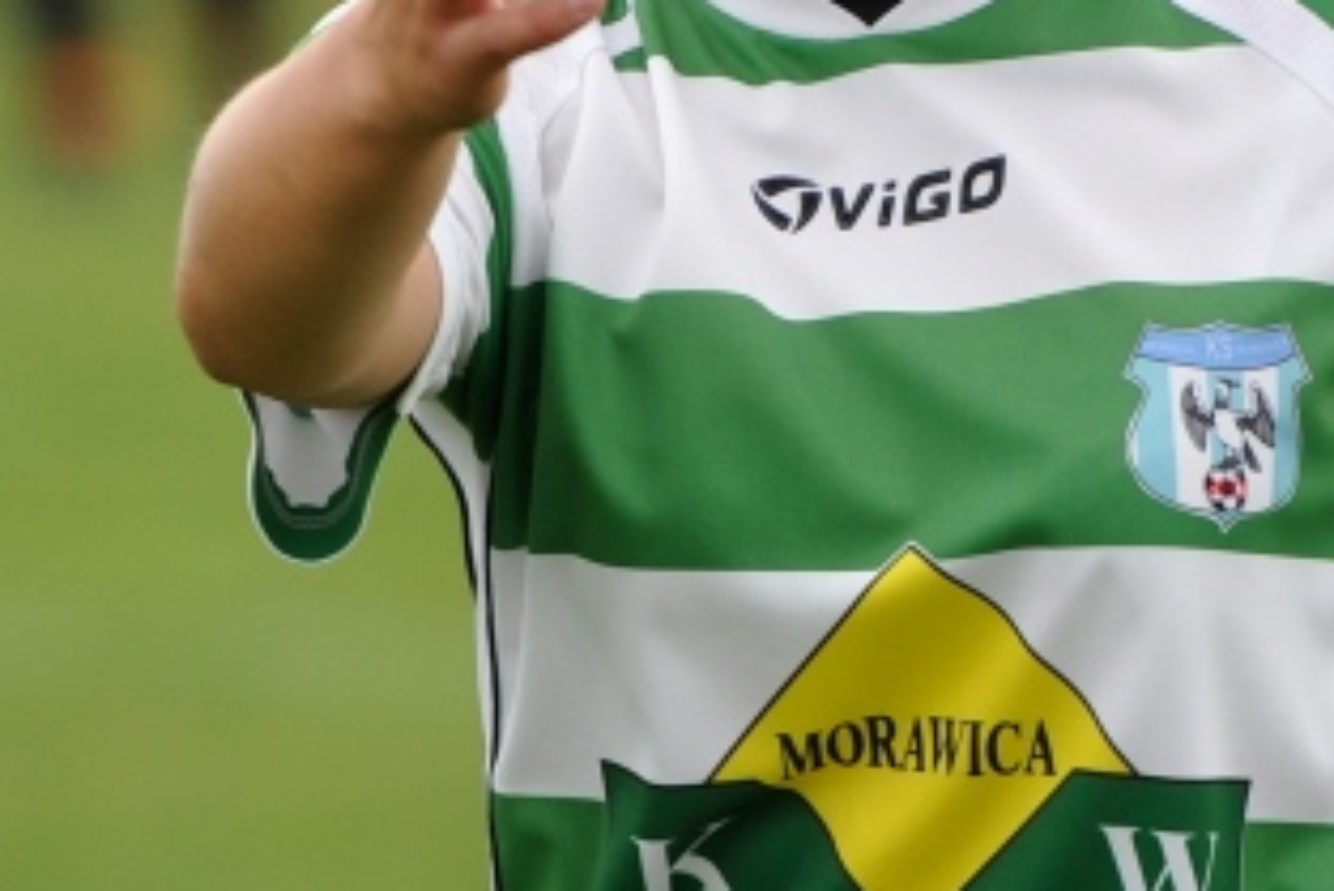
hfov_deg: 2.7
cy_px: 90
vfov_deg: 1.8
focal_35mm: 768
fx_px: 28470
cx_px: 311
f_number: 3.5
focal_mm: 200
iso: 200
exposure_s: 1/640
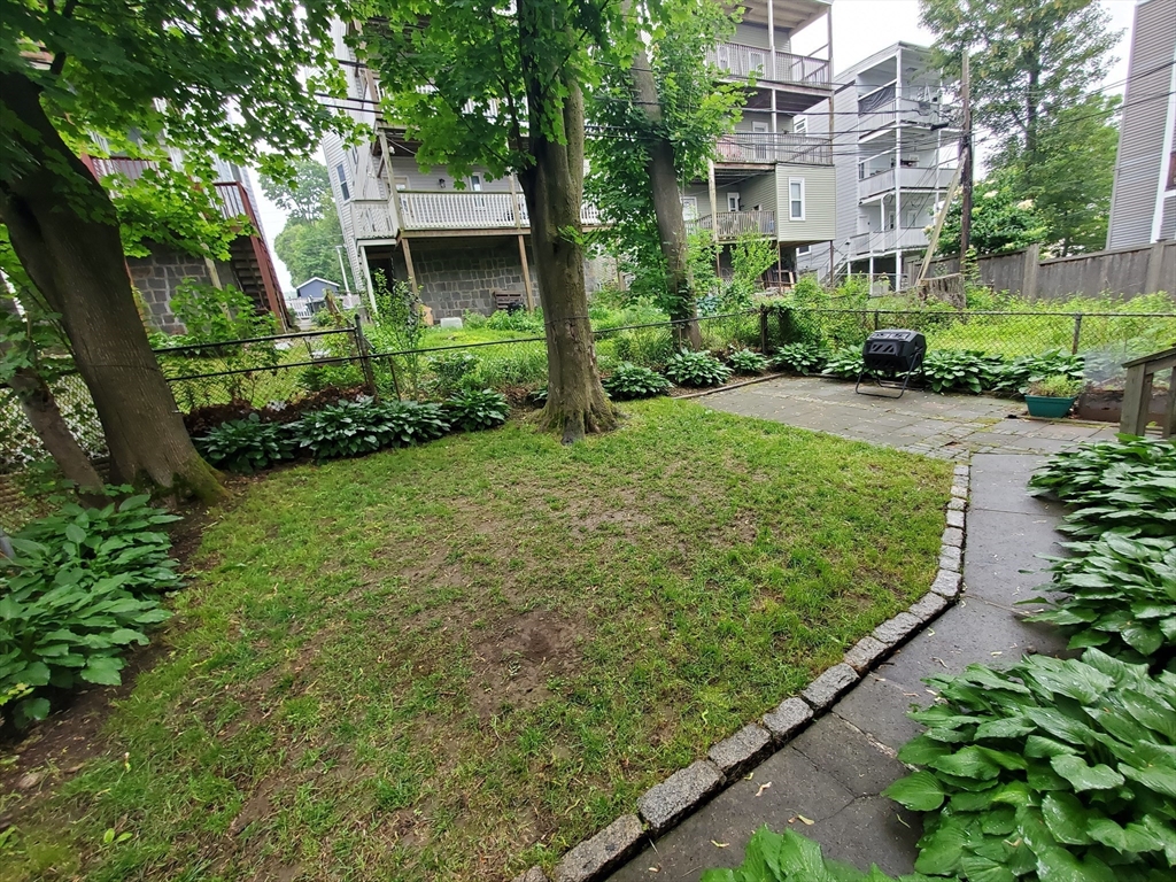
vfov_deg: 89.9
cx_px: 588
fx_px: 442
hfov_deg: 106.2
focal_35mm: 13
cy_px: 441
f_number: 2.2
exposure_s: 1/60
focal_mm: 1.8
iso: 80
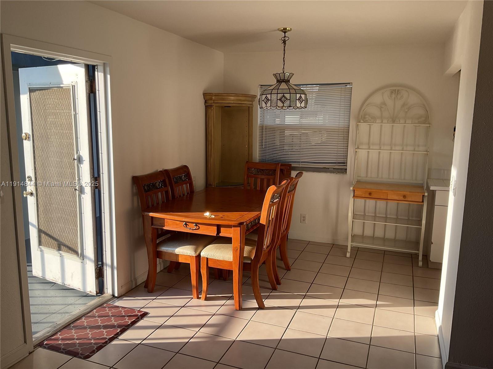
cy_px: 184
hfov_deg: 61.7
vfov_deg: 48.2
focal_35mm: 29
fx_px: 413
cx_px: 246
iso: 16
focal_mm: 3
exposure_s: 1/375
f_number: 1.8
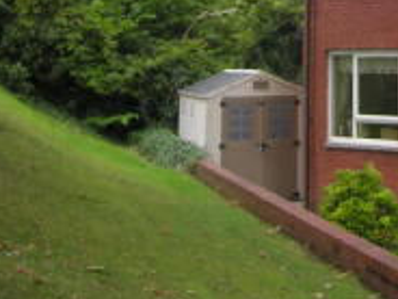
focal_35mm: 76
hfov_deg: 24.4
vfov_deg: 17.8
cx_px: 406
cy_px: -120
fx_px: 874
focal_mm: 6.1
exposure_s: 1/96
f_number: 3.6
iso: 50
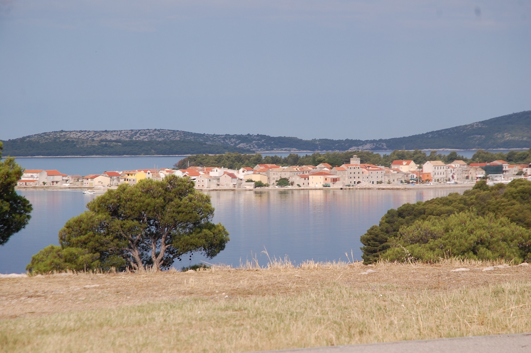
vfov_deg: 13.0
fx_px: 1547
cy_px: 176
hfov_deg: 19.5
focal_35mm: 105
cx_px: 266
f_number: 7.1
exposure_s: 1/800
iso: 200
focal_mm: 70
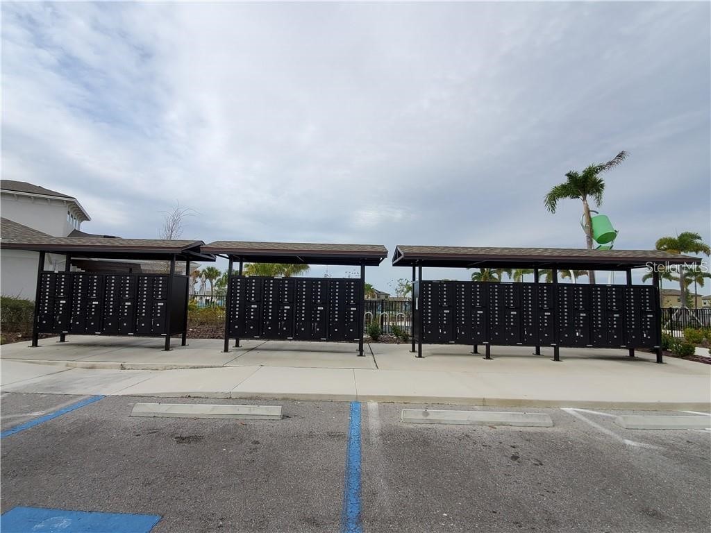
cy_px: 266
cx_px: 356
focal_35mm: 13
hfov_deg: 106.2
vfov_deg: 89.9
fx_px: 267
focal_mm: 1.8
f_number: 2.2
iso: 50
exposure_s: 1/728
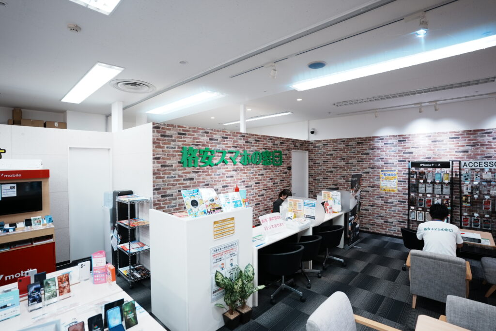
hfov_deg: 93.2
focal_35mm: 17
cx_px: 248
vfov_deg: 70.5
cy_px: 166
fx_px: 234
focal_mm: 17
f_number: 2.8
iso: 400
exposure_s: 1/125
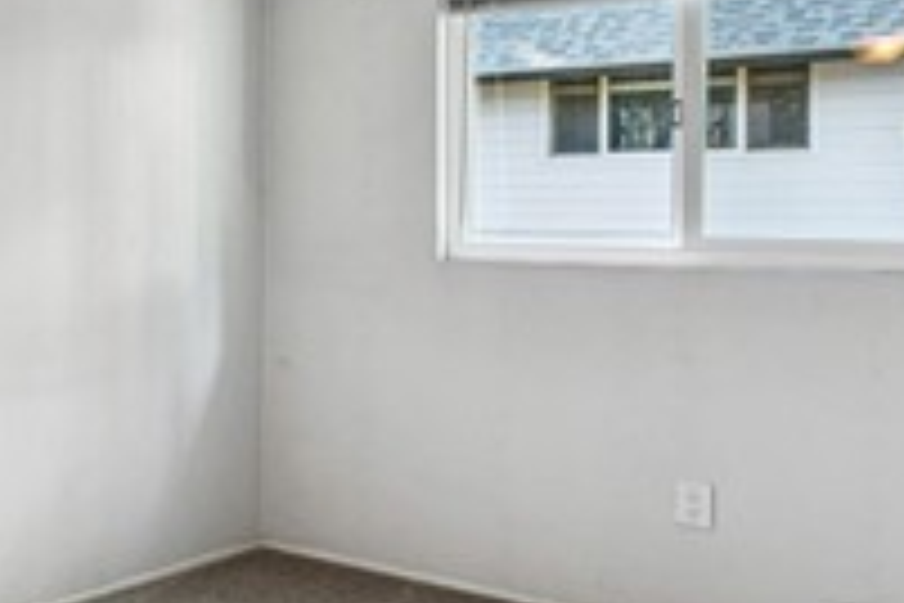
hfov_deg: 26.6
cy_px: 176
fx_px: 1297
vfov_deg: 25.9
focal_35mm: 52
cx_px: -477
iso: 100
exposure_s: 2
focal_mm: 16.2
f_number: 13
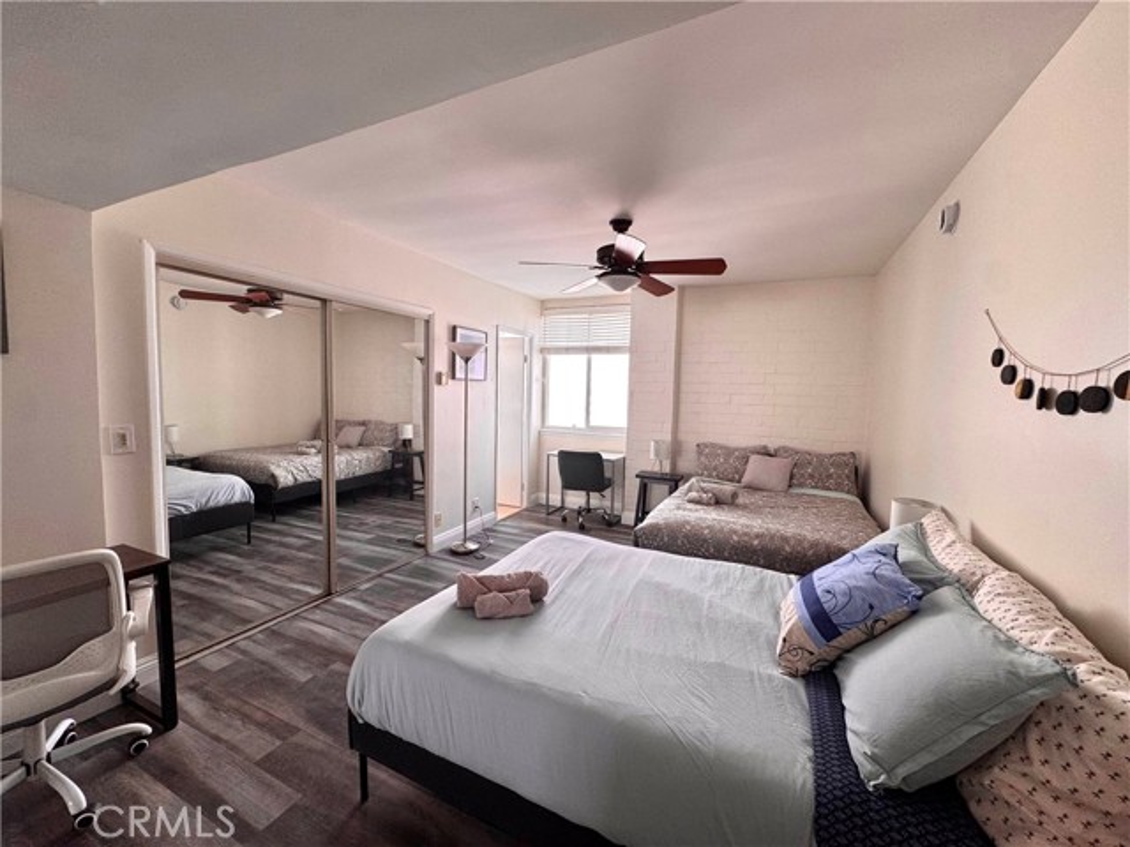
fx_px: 457
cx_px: 565
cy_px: 424
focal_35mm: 14
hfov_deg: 102.1
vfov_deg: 85.7
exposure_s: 1/120
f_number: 2.2
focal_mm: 2.22
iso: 125
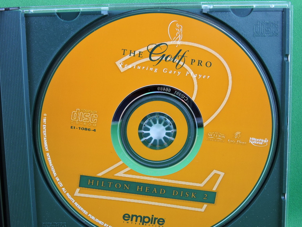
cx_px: 151
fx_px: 611
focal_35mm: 70
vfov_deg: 21.0
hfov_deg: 27.8
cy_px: 114
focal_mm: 12.5
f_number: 4.5
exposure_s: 1/30
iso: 280
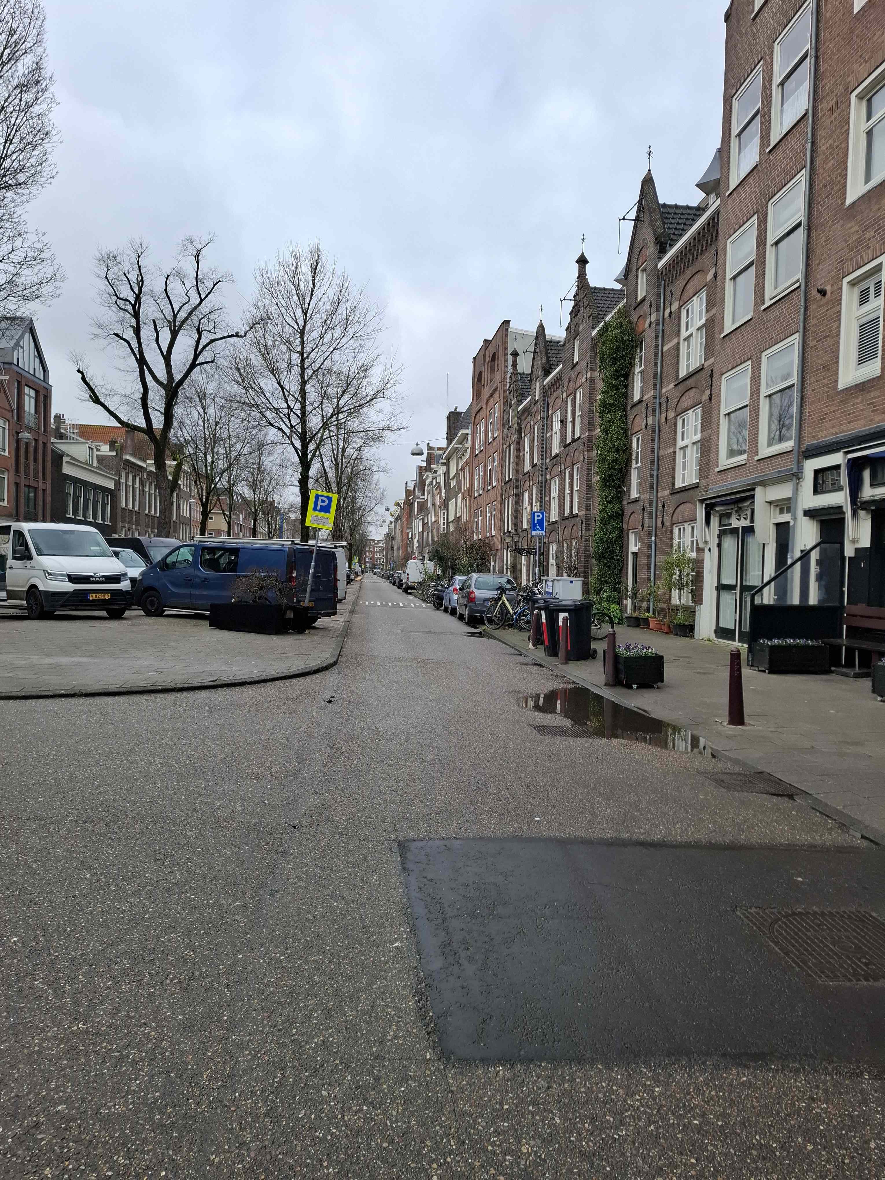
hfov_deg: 58.9
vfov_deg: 73.9
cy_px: 590
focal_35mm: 23
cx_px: 442
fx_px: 784
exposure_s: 1/921
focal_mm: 5.54
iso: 50
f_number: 1.8
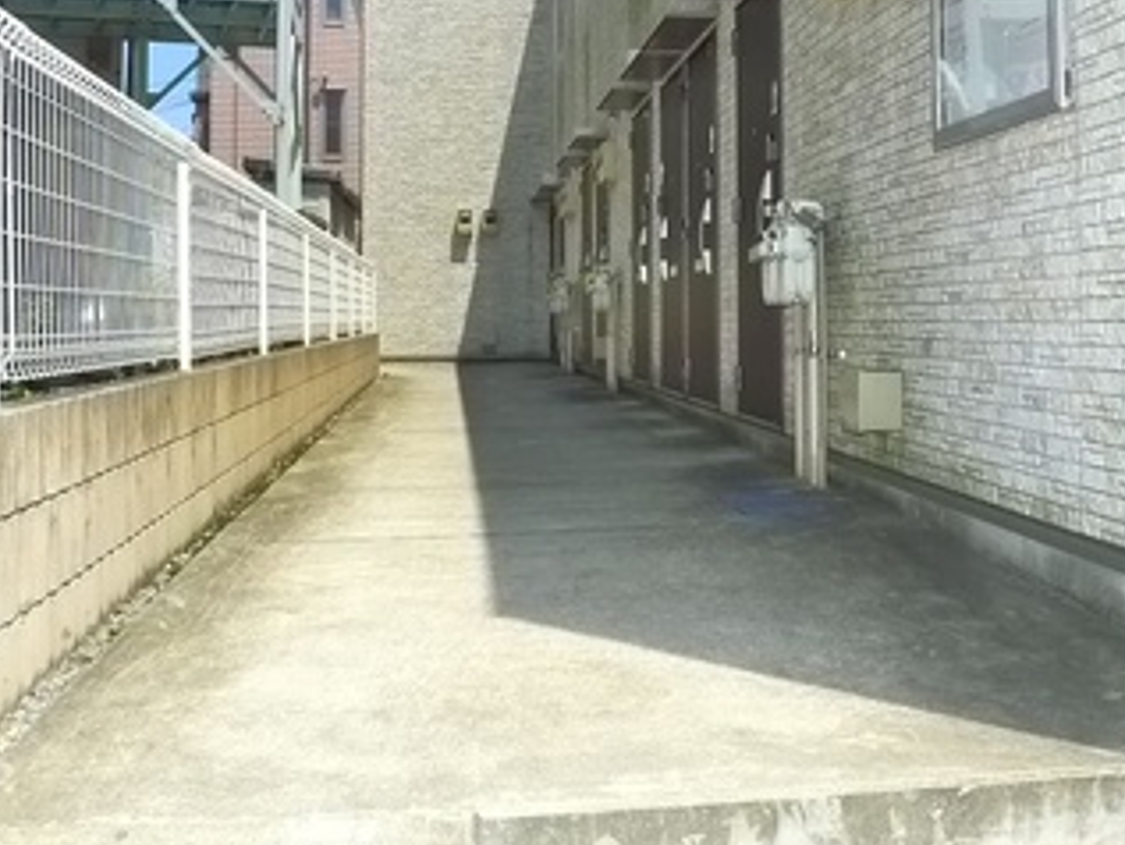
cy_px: 296
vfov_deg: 27.4
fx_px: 1723
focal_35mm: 53
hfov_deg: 36.1
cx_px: 653
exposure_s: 1/640
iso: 400
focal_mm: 5.1
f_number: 4
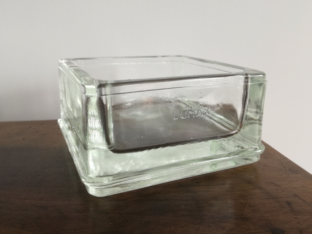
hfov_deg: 65.3
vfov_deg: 51.4
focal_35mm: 27
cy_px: 117
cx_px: 156
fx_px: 243
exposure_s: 1/30
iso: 80
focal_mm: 3.79
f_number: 2
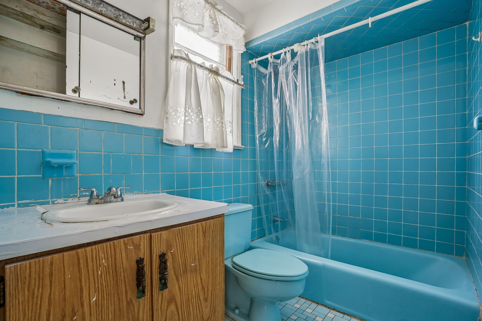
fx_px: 214
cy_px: 160
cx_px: 241
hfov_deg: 96.7
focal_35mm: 16
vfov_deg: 73.7
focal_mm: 16
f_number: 7.1
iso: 400
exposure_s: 1/13
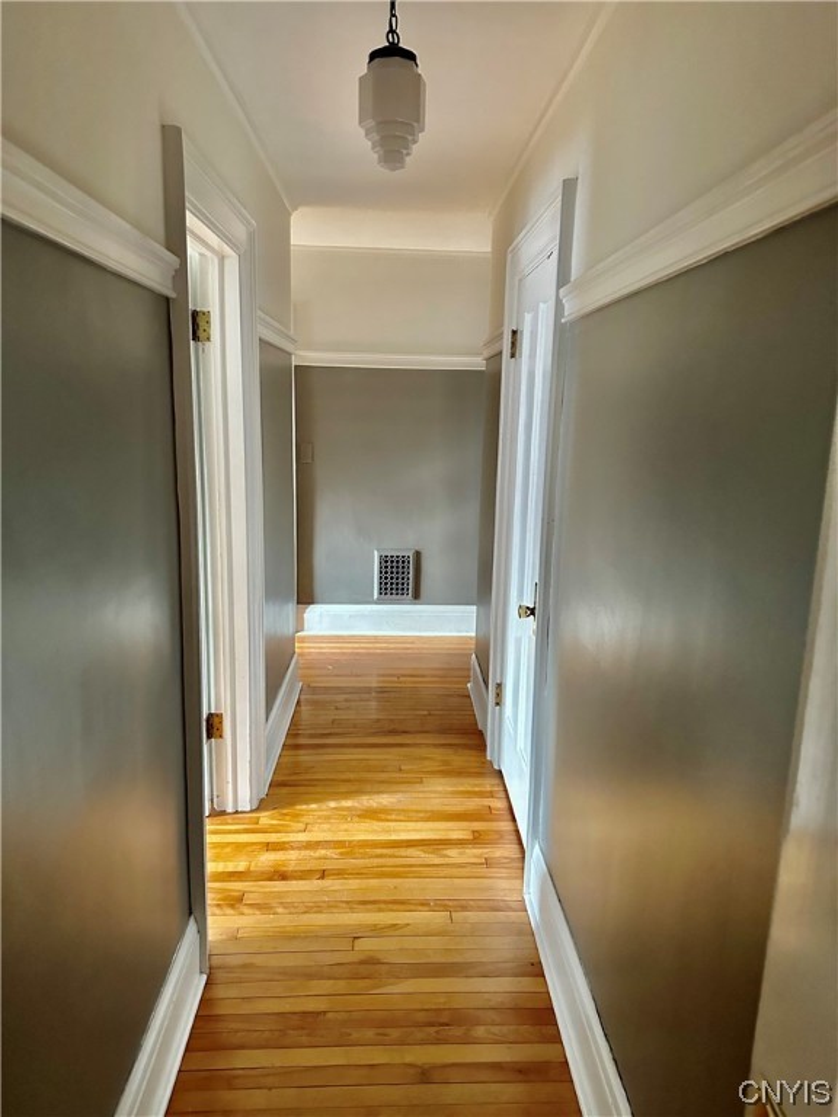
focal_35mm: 24
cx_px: 419
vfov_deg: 71.6
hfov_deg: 56.8
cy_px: 558
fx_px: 775
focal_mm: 6.86
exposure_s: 1/60
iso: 640
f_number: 1.78
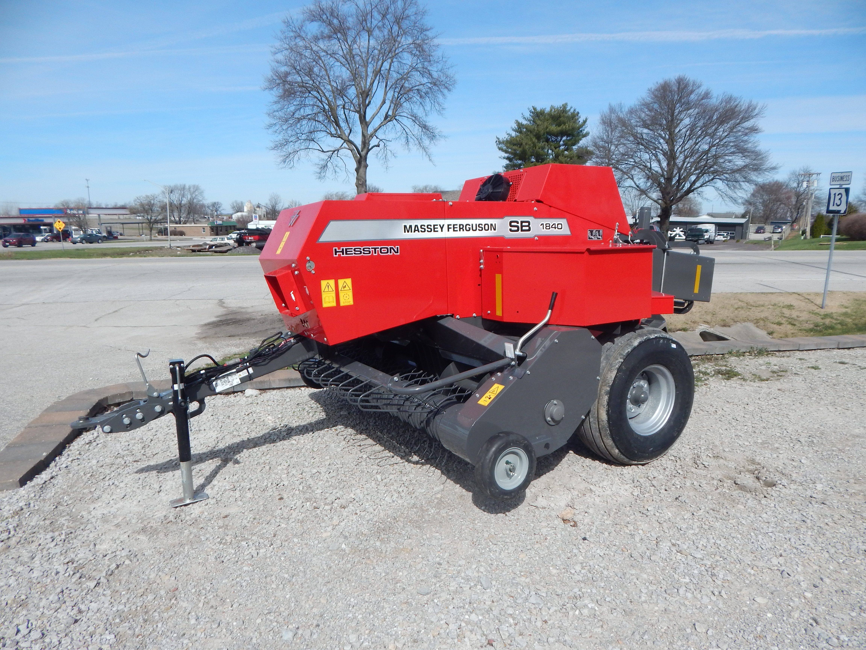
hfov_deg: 76.4
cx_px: 433
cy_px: 325
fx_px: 550
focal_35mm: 22
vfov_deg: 61.1
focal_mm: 4
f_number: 6
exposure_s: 1/640
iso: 125
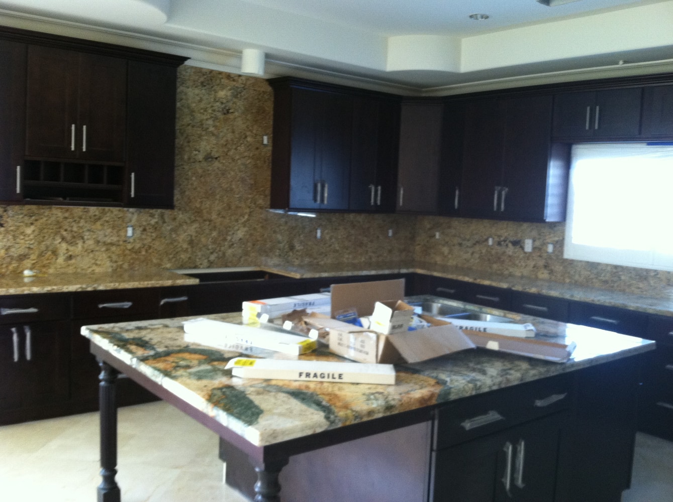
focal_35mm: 35
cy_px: 251
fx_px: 679
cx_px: 336
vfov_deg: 40.6
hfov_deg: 52.7
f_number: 2.8
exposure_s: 1/15
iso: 160
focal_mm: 3.85
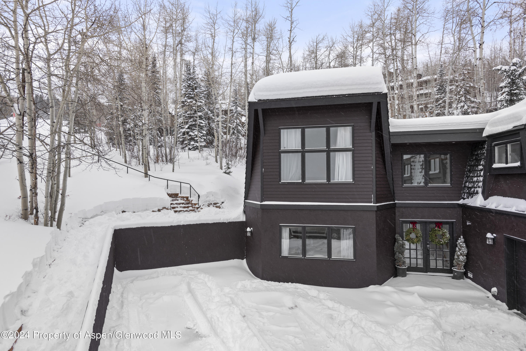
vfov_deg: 62.0
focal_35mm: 20
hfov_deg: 84.0
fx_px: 292
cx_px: 263
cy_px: 176
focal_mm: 20
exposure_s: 1/60
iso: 100
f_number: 7.1
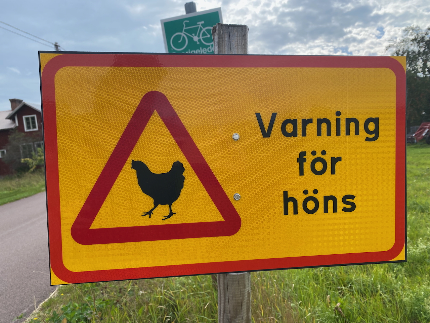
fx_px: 323
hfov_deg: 67.3
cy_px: 162
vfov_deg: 53.1
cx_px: 215
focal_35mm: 26
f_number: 1.8
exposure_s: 1/1429
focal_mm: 4.25
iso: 32
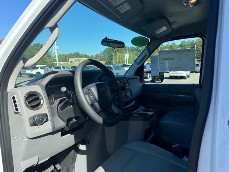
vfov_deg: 54.9
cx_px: 117
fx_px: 165
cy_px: 87
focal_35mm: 25
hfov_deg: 69.4
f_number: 1.78
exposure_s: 1/1311
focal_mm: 6.76
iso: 80
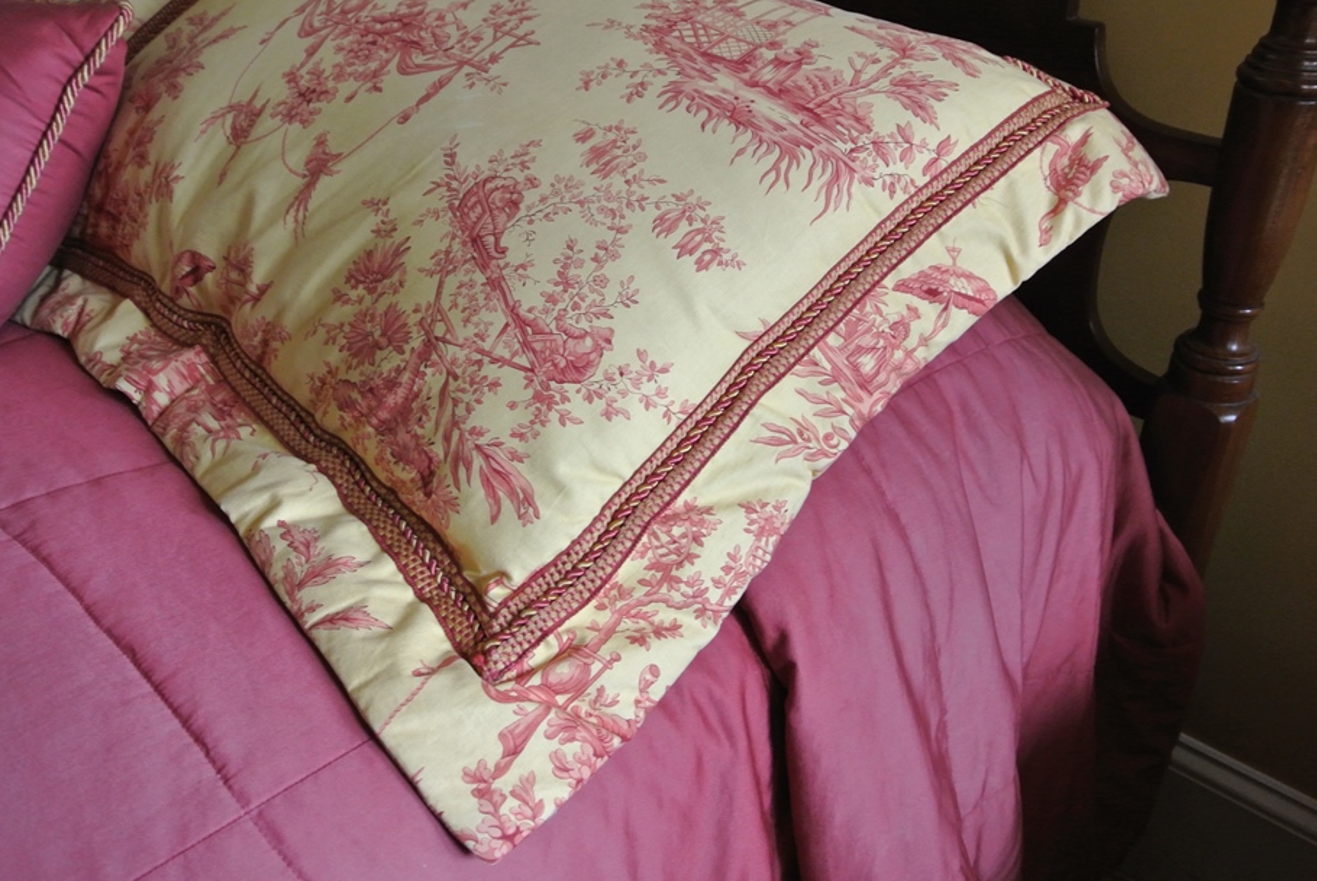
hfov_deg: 57.2
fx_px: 1208
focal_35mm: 33
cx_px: 645
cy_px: 437
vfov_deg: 40.1
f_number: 3.5
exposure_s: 1/60
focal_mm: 11.4
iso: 640
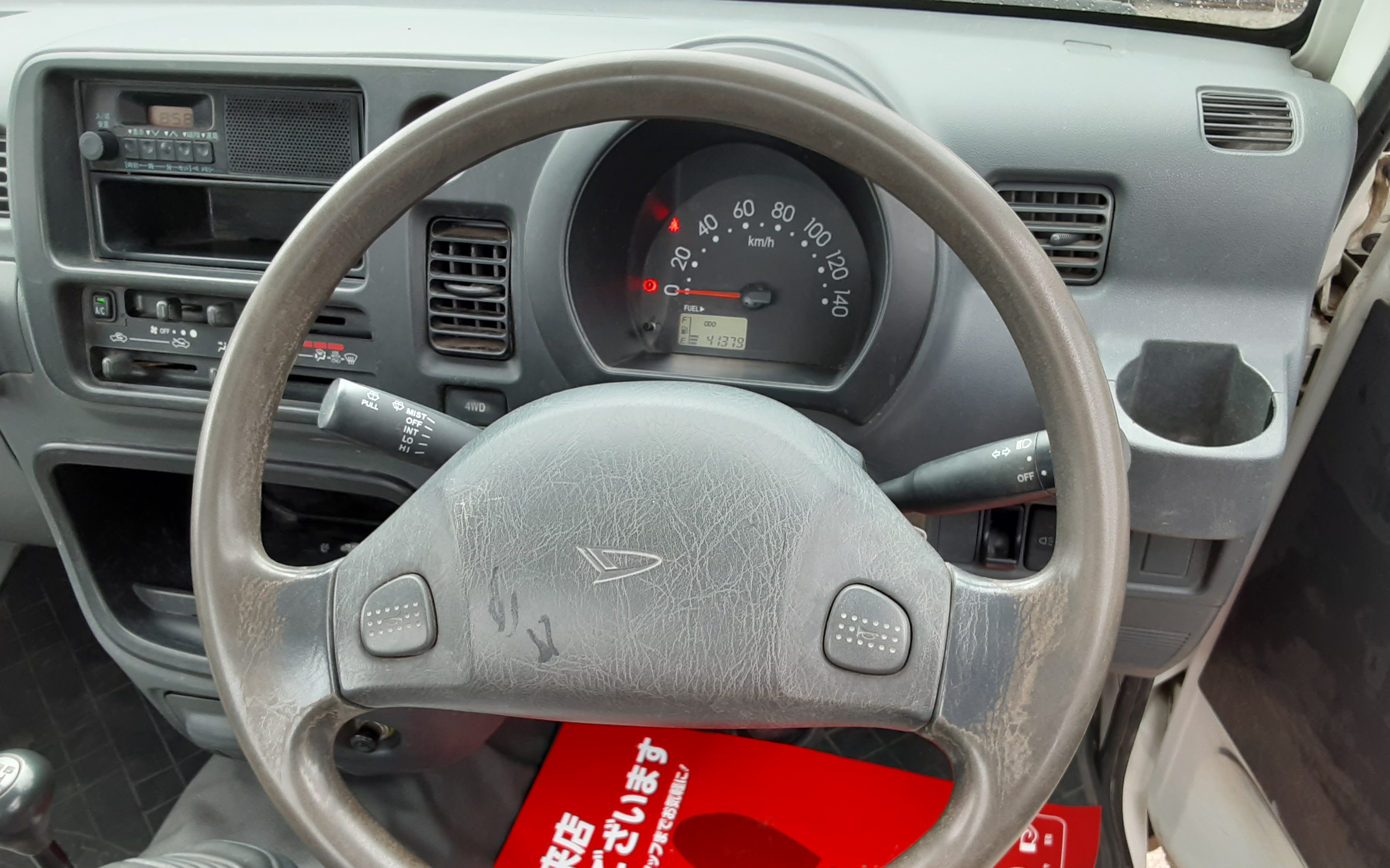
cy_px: 495
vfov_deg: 43.0
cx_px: 703
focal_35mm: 29
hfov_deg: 64.6
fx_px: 1099
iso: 50
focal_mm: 2.91
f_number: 1.9
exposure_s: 1/50
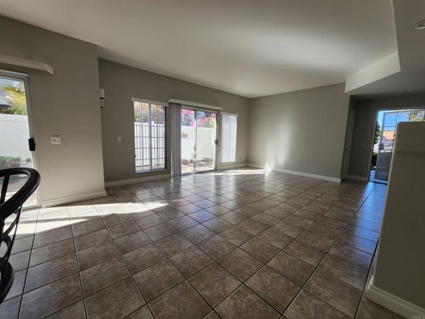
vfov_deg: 89.9
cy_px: 160
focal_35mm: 13
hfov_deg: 106.2
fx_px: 160
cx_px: 212
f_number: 2.2
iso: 50
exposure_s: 1/120
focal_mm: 2.2
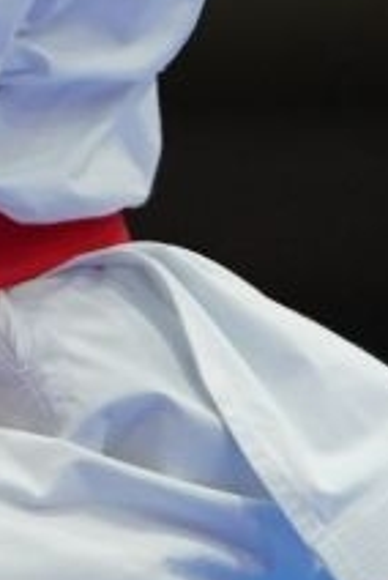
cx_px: -107
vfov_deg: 1.6
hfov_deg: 1.1
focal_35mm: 1288
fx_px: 20753
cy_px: 326
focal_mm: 152
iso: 1250
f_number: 2.8
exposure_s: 1/500
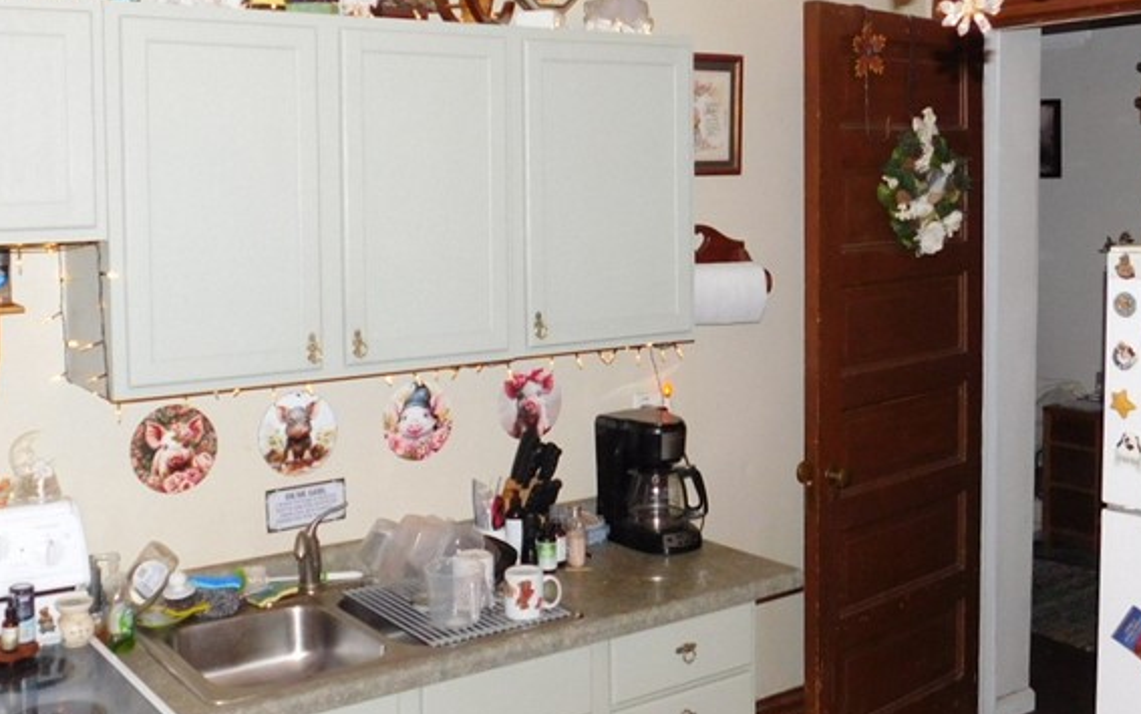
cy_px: 243
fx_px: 1369
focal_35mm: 44
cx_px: 588
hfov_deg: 45.2
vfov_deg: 29.1
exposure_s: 1/30
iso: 220
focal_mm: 4
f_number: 3
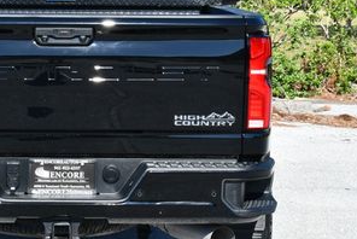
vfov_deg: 9.3
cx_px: 55
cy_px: 74
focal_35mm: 147
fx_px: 1459
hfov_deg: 13.9
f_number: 8
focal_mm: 34
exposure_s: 1/250
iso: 140
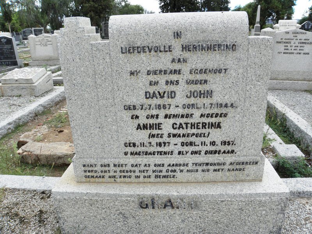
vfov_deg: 53.1
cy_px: 117
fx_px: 234
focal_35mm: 26
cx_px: 156
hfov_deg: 67.3
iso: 200
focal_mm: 4.6
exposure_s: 1/400
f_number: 5.6
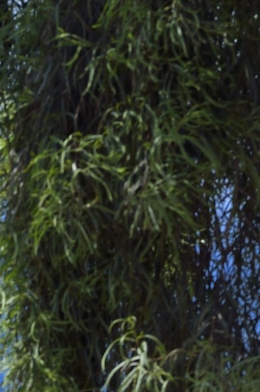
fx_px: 4764
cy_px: 780
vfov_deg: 4.6
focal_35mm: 439
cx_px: -249
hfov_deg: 3.1
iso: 200
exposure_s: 1/250
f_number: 13
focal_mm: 110
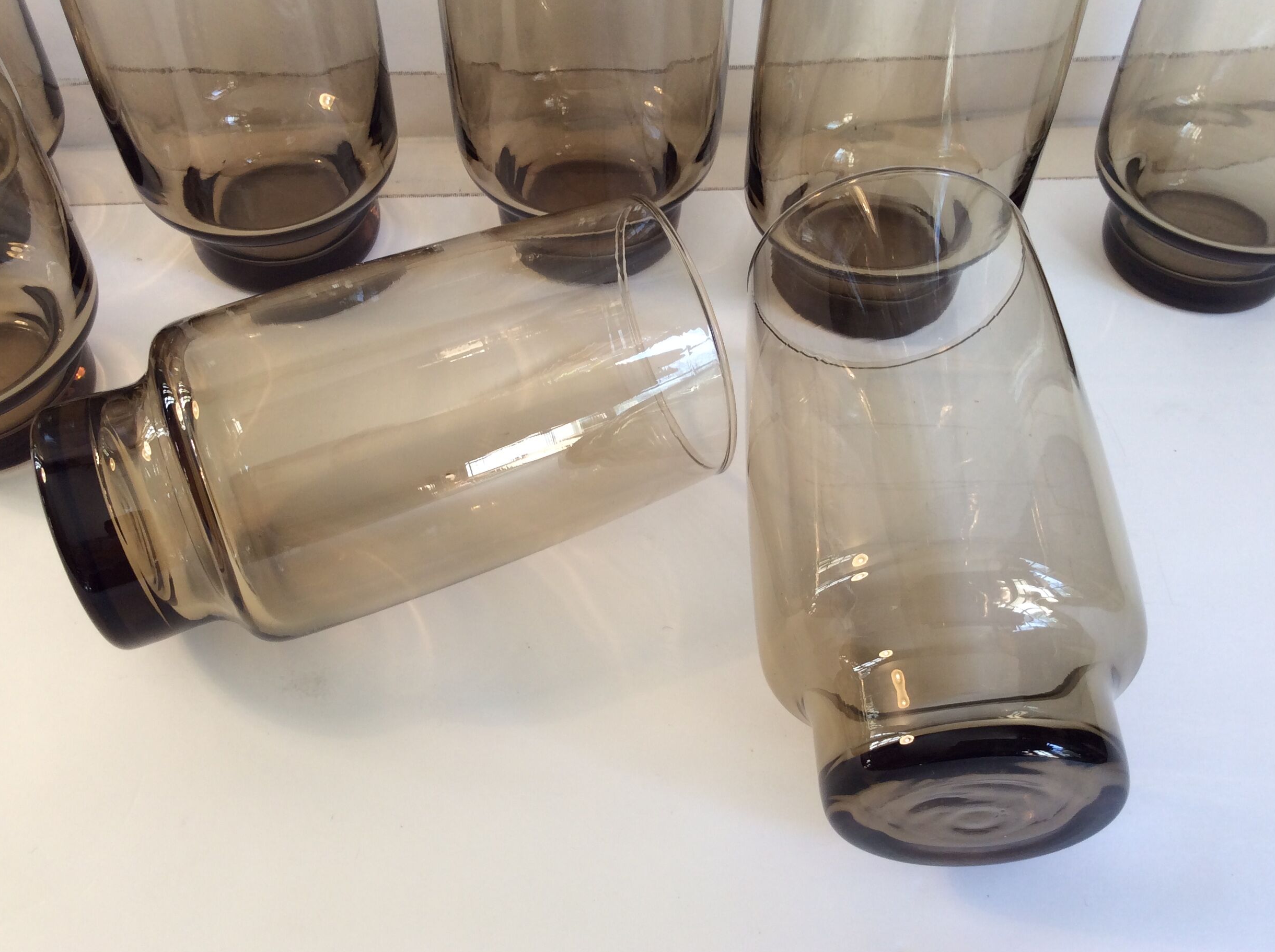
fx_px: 1250
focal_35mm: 34
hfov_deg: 54.0
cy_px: 454
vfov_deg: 41.7
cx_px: 613
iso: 32
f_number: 2.4
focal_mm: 3.3
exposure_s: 1/50
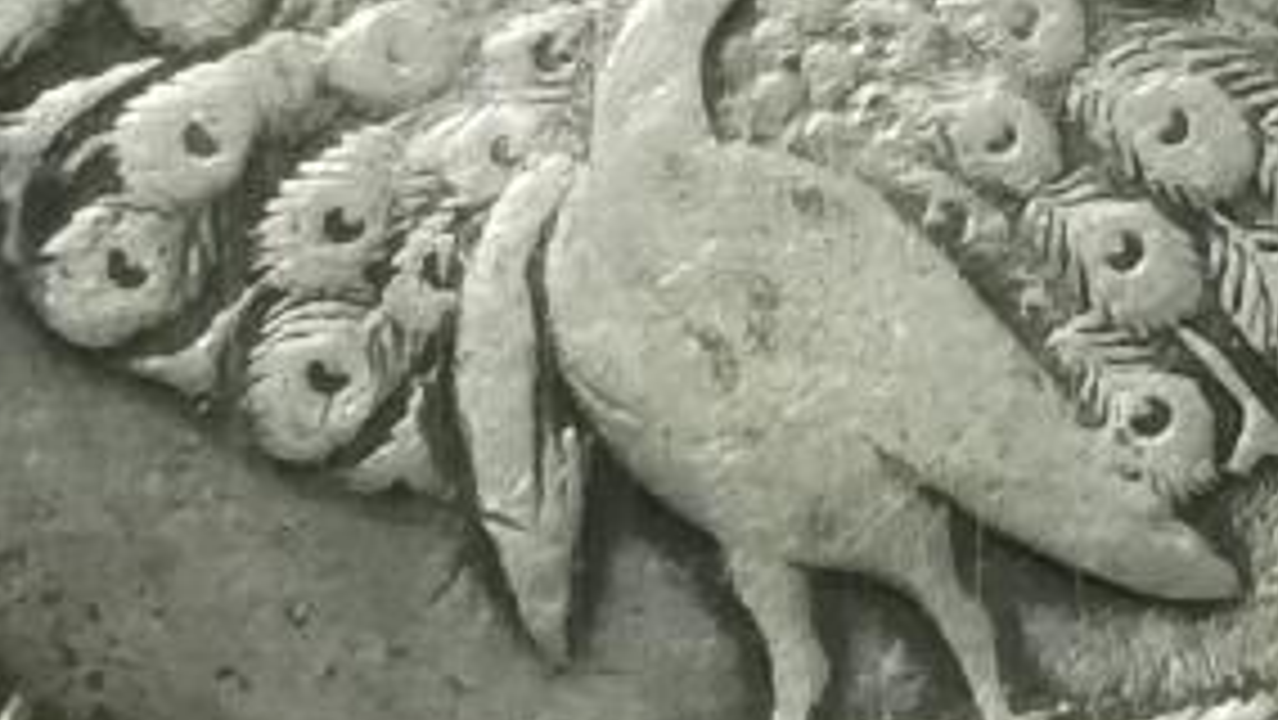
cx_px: 729
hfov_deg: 6.4
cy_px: -927
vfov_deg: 3.6
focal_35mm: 338
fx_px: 11458
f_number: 1.9
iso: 125
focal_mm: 6.67
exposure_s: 1/100
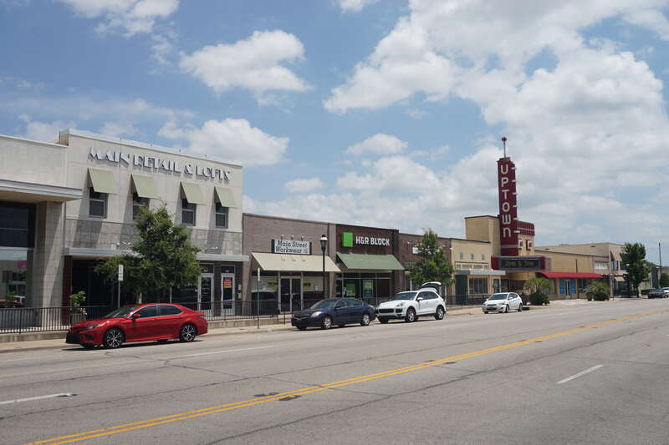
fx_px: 585
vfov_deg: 41.7
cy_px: 222
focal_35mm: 32
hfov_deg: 59.5
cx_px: 334
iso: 100
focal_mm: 21
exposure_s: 1/320
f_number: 9
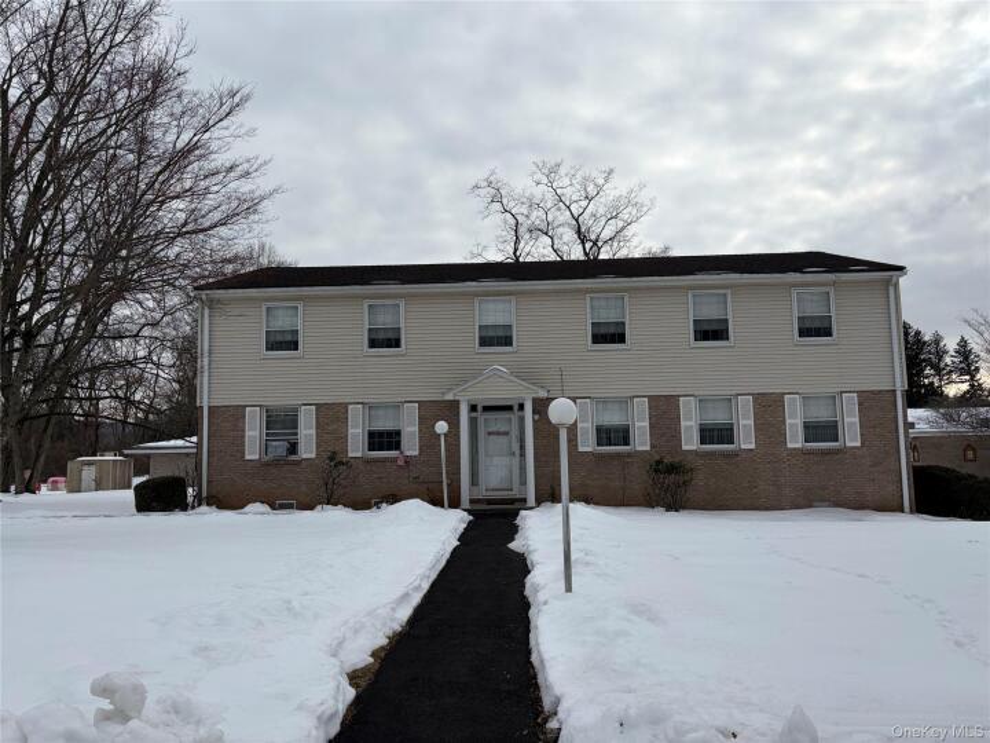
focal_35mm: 26
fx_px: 744
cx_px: 495
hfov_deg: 67.3
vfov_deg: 53.1
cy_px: 372
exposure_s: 1/4608
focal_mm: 5.96
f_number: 1.6
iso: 50
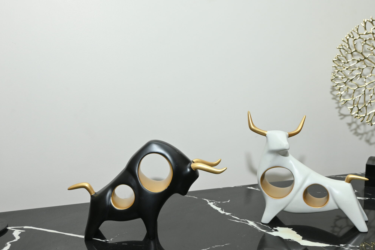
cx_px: 234
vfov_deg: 31.9
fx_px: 437
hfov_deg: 46.0
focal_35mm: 42
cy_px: 117
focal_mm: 22
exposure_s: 1/100
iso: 400
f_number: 6.3
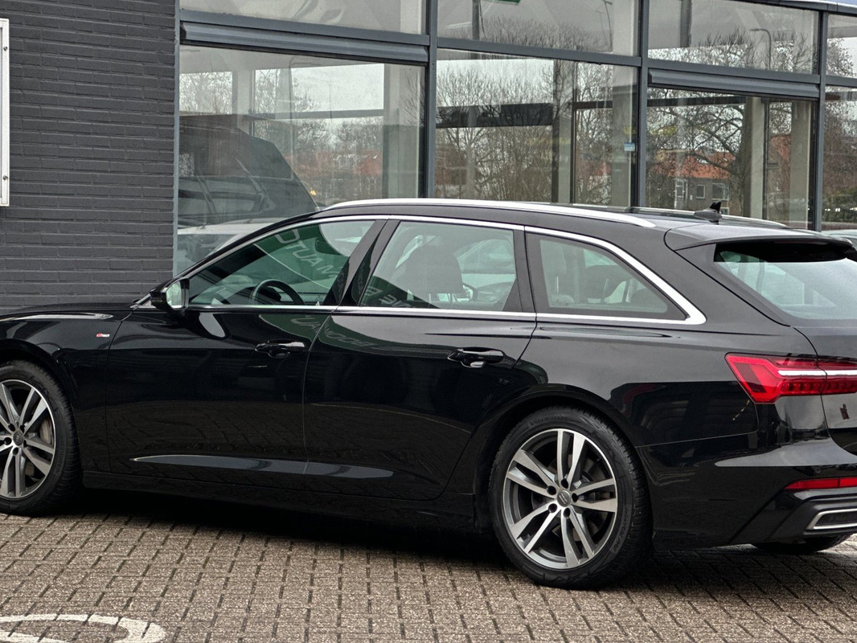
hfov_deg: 18.9
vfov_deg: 14.2
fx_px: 2575
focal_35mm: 104
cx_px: 465
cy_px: 383
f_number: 2.8
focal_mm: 9
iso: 125
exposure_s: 1/121
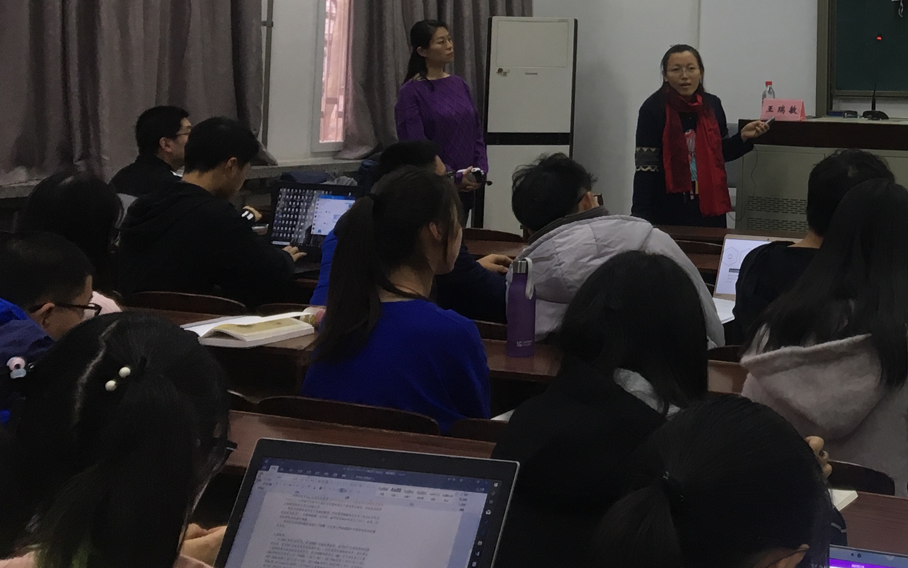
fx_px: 1633
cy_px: -60
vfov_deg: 18.9
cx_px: 914
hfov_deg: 29.0
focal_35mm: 66
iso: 64
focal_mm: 4.15
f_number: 2.2
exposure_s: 1/33
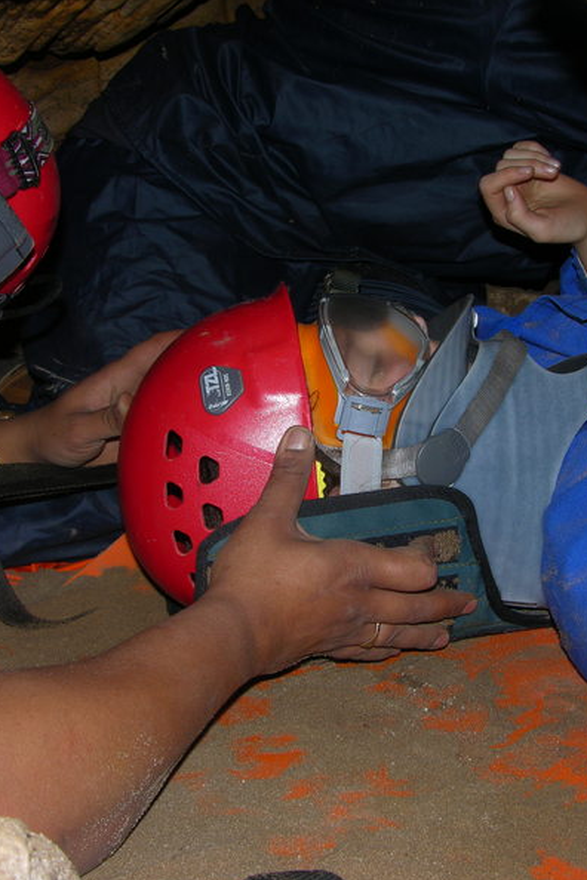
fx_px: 1198
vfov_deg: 40.3
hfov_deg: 27.5
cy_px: 441
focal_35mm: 49
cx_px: 347
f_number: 5
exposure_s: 1/30
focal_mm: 8.9
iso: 50
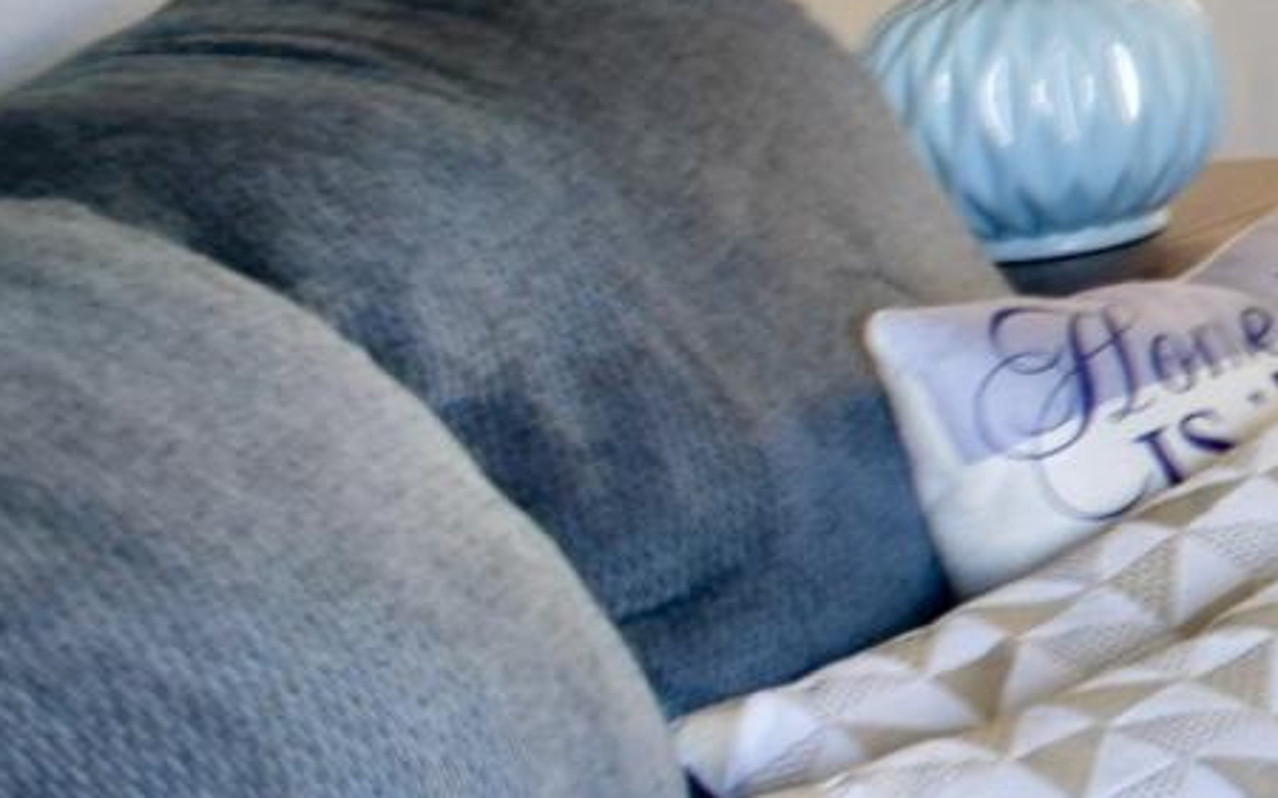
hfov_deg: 10.6
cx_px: 4109
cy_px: -351
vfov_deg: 12.3
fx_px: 3552
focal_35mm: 102
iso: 250
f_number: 4.5
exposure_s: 1/20
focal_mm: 10
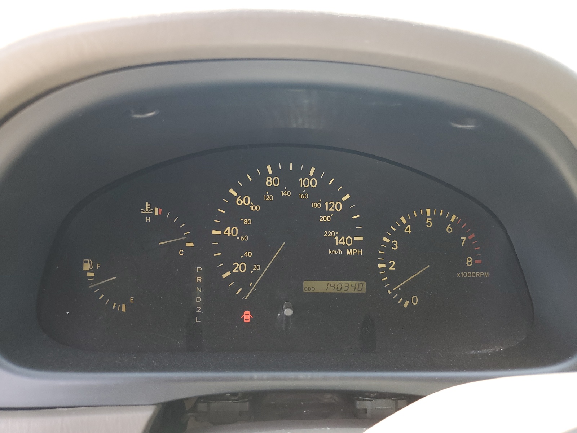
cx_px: 288
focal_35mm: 26
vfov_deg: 53.1
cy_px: 216
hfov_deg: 67.3
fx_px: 433
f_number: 1.5
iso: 62
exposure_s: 1/120
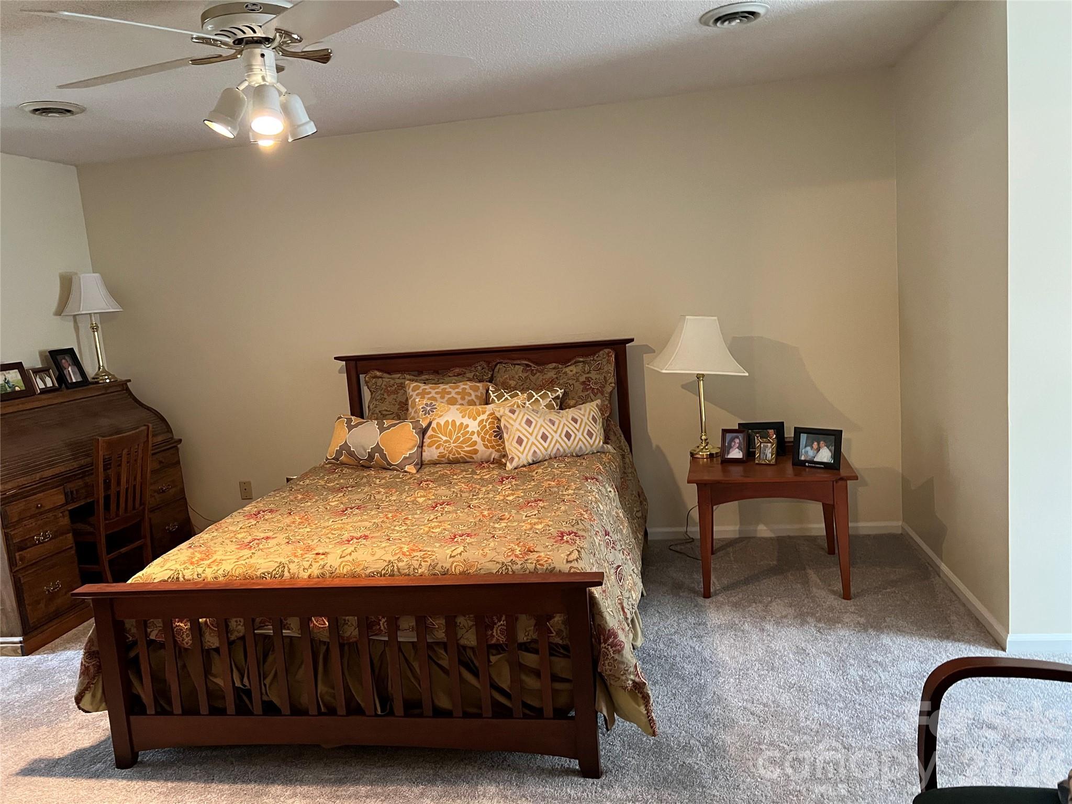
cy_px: 402
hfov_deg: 67.3
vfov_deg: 53.1
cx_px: 536
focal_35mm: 26
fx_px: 805
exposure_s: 1/60
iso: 500
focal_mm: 5.7
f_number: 1.5
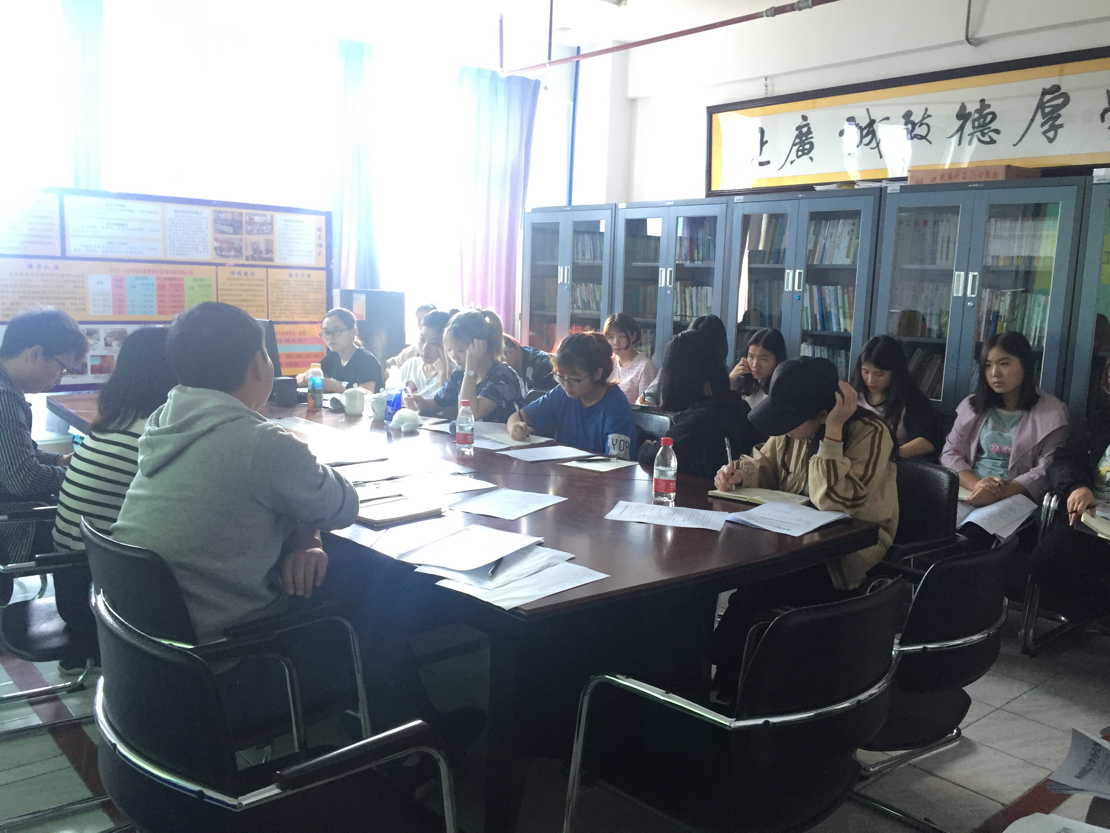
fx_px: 930
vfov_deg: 48.2
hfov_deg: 61.7
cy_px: 416
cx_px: 555
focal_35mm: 29
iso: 160
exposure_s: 1/33
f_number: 2.2
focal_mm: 4.15
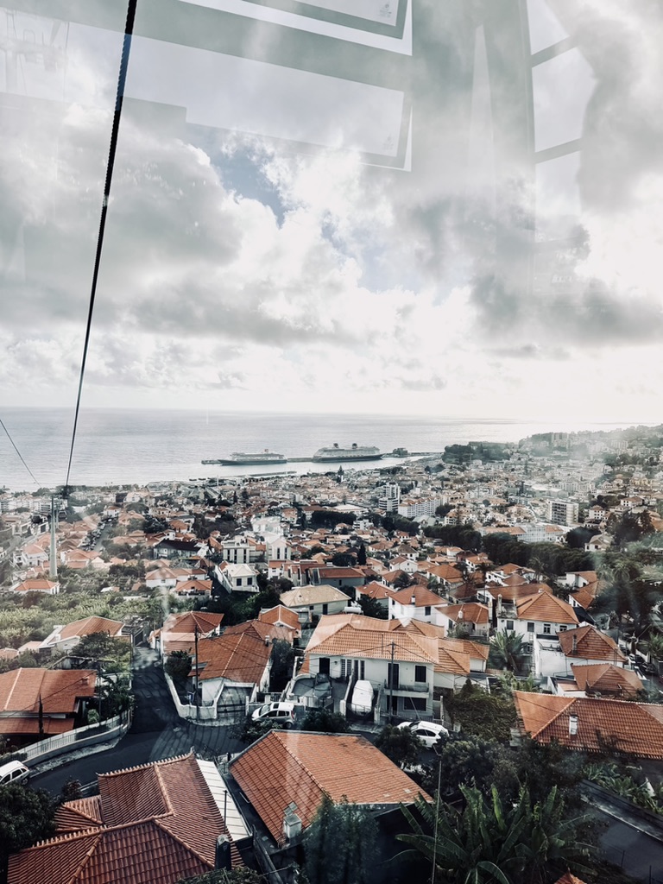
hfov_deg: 56.8
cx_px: 332
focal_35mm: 24
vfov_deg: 71.6
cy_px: 442
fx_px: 613
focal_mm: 6.76
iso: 80
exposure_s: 1/1131
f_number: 1.78
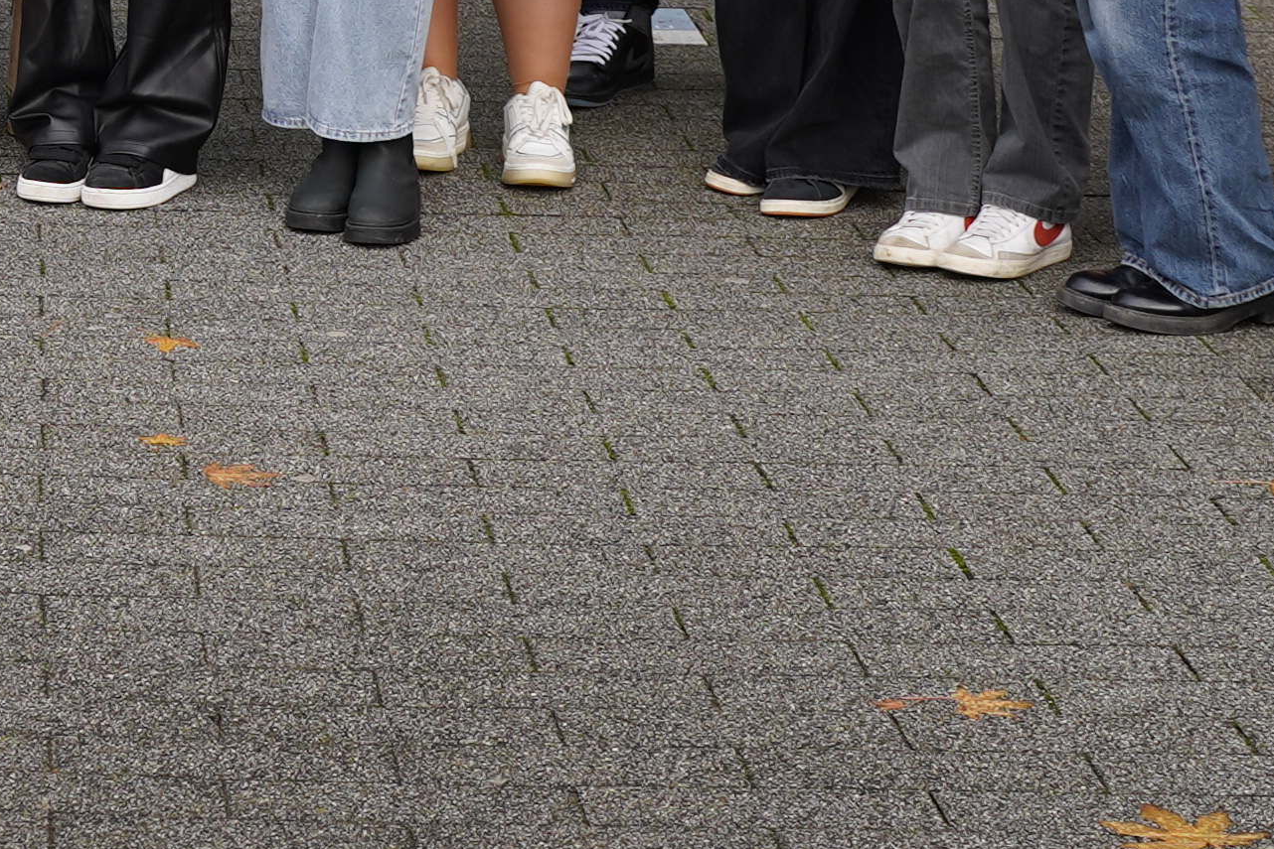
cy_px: -744
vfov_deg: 9.9
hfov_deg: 14.9
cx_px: -404
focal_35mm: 131
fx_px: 4636
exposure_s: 1/160
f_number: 4
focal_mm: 28
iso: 100
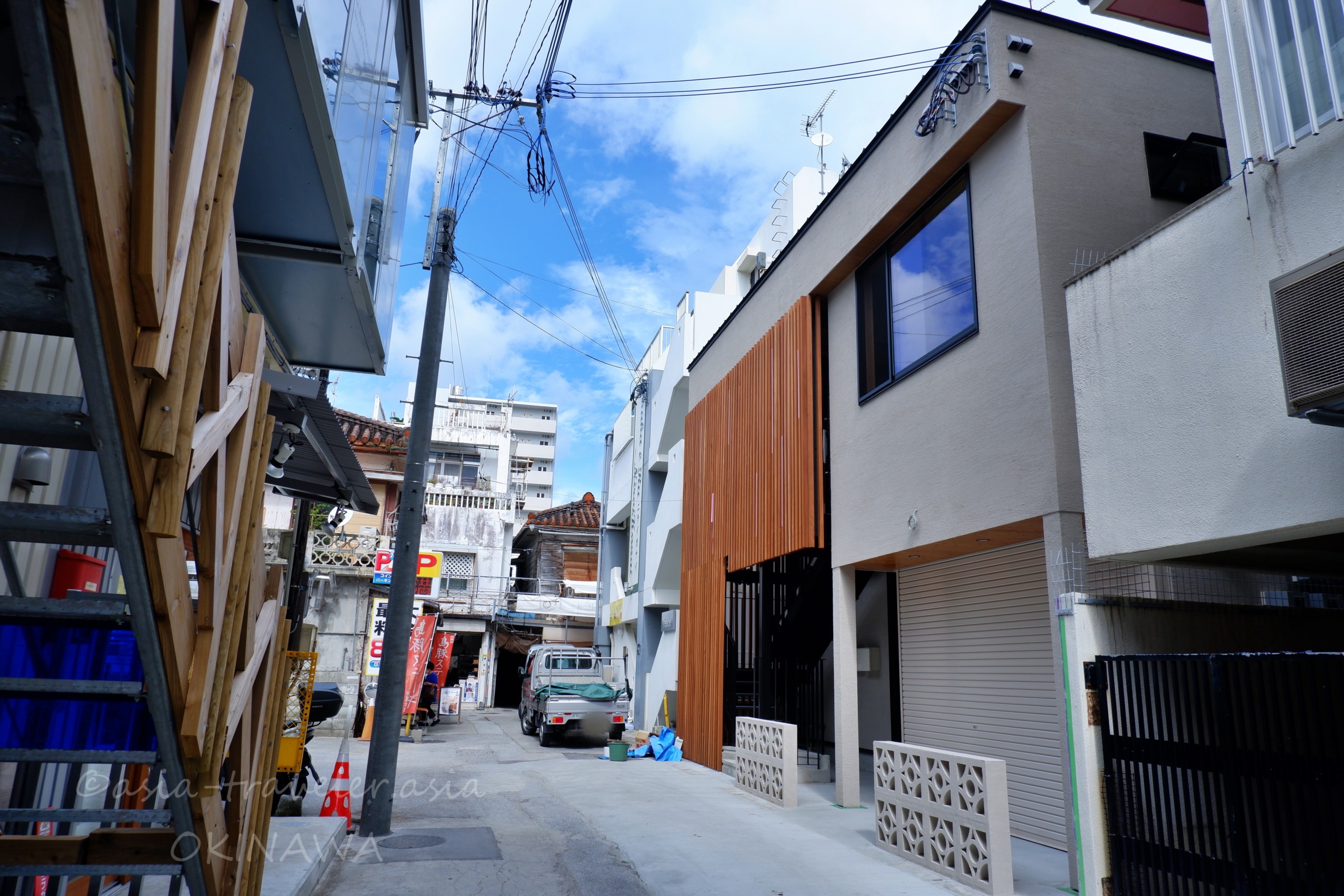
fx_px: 859
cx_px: 672
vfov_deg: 55.1
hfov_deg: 76.1
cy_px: 448
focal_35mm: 23
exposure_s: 1/320
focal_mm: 15
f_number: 8
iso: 200
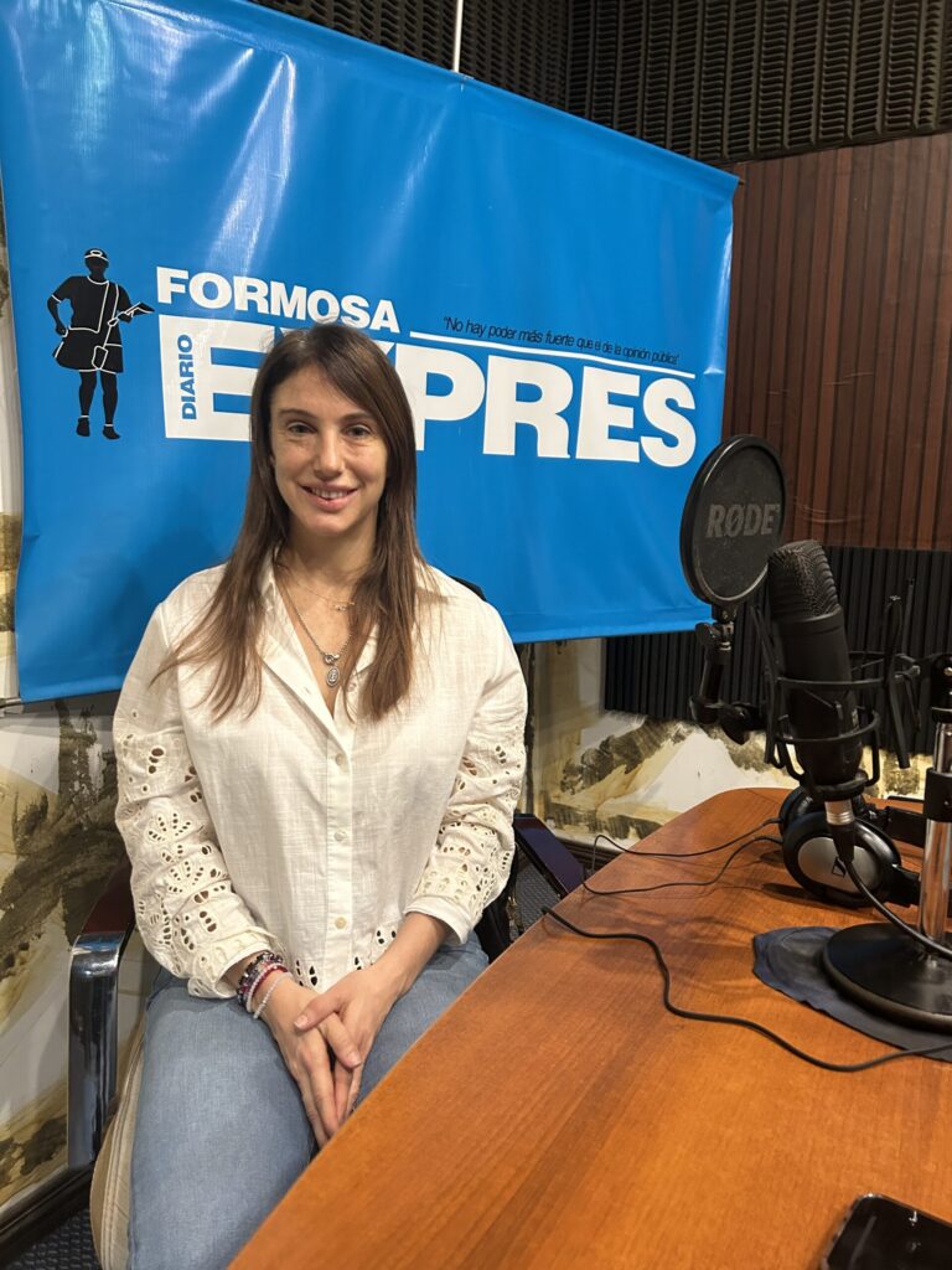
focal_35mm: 26
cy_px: 635
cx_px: 476
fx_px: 953
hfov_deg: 53.1
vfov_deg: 67.3
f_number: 1.5
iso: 400
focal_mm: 5.7
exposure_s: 1/33
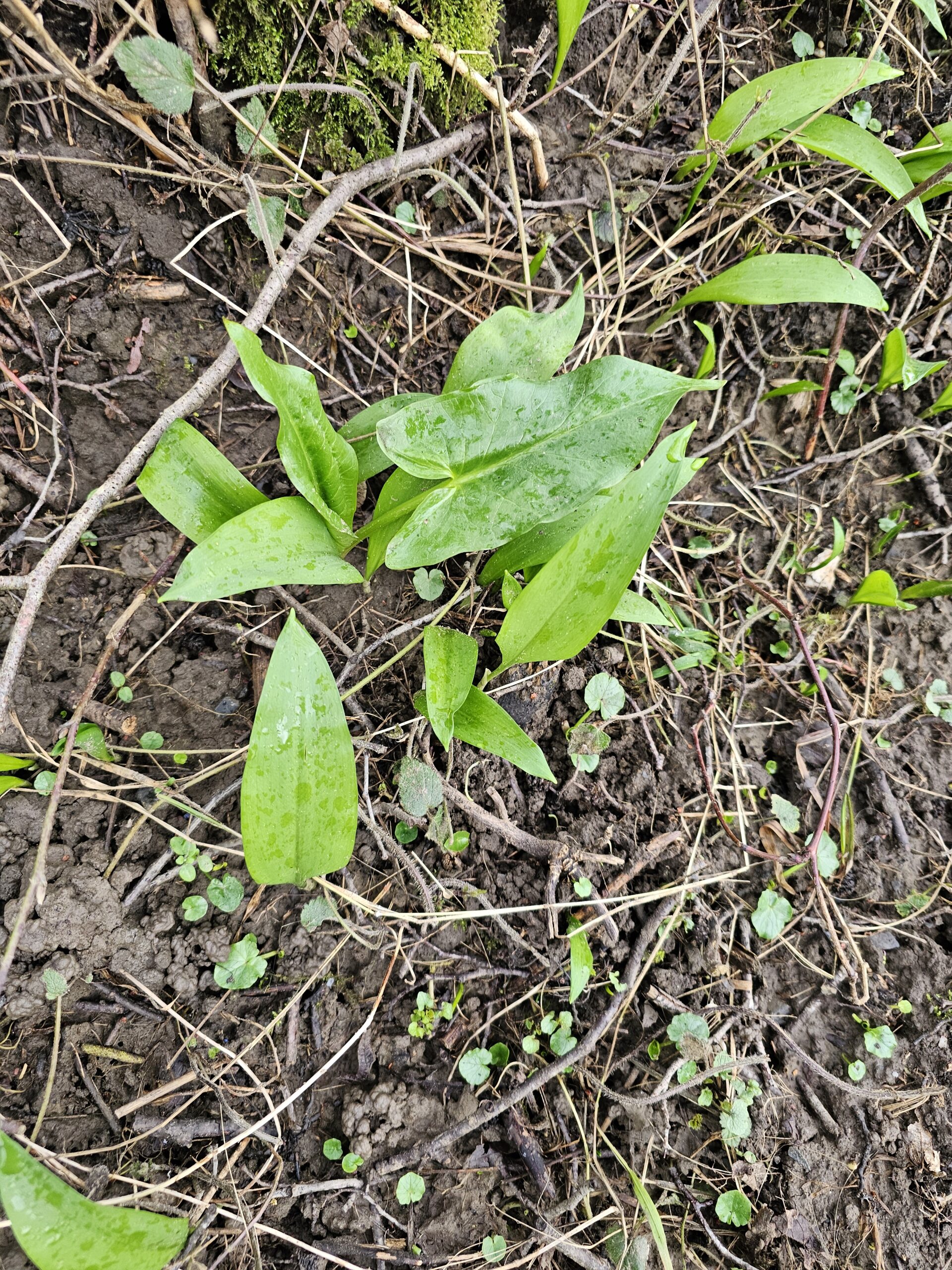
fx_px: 843
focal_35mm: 23
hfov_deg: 58.9
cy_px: 635
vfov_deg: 73.9
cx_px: 476
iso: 200
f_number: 1.7
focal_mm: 6.3
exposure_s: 1/180
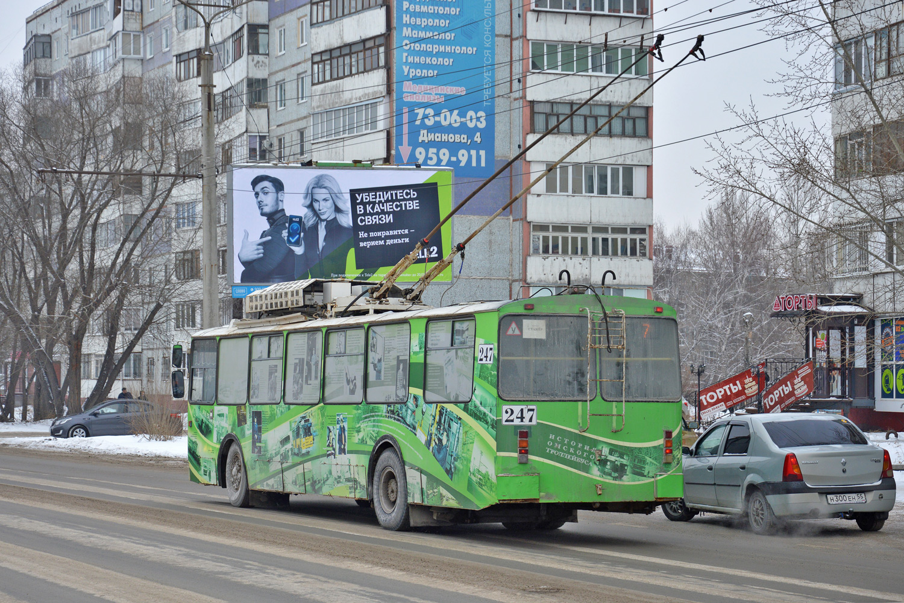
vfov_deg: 15.7
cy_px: 302
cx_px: 452
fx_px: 2184
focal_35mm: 87
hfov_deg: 23.4
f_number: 6.3
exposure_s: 1/320
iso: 200
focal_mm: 58
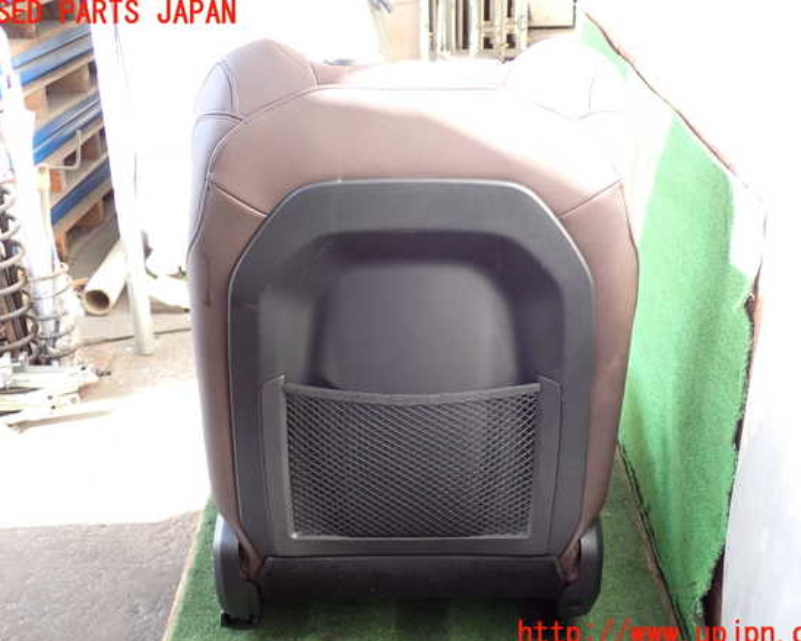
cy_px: 324
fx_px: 1115
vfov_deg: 32.1
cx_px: 409
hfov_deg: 39.5
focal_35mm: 47
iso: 400
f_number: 2.9
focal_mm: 7.84
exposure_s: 1/125
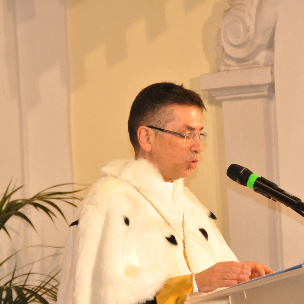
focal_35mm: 243
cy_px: 161
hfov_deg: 7.2
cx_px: 196
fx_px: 2414
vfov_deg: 7.2
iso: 2000
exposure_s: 1/60
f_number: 6.3
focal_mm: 116
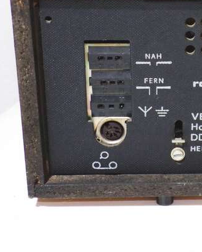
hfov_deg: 12.1
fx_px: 942
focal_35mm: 126
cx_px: 215
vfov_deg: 15.3
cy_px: 113
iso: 200
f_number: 3.8
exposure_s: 1/100
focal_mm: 11.6
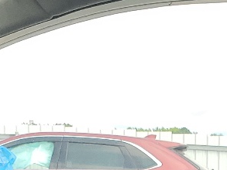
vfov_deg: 9.0
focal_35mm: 142
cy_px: 463
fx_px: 932
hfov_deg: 13.8
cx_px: 184
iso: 50
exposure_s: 1/625
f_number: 1.5
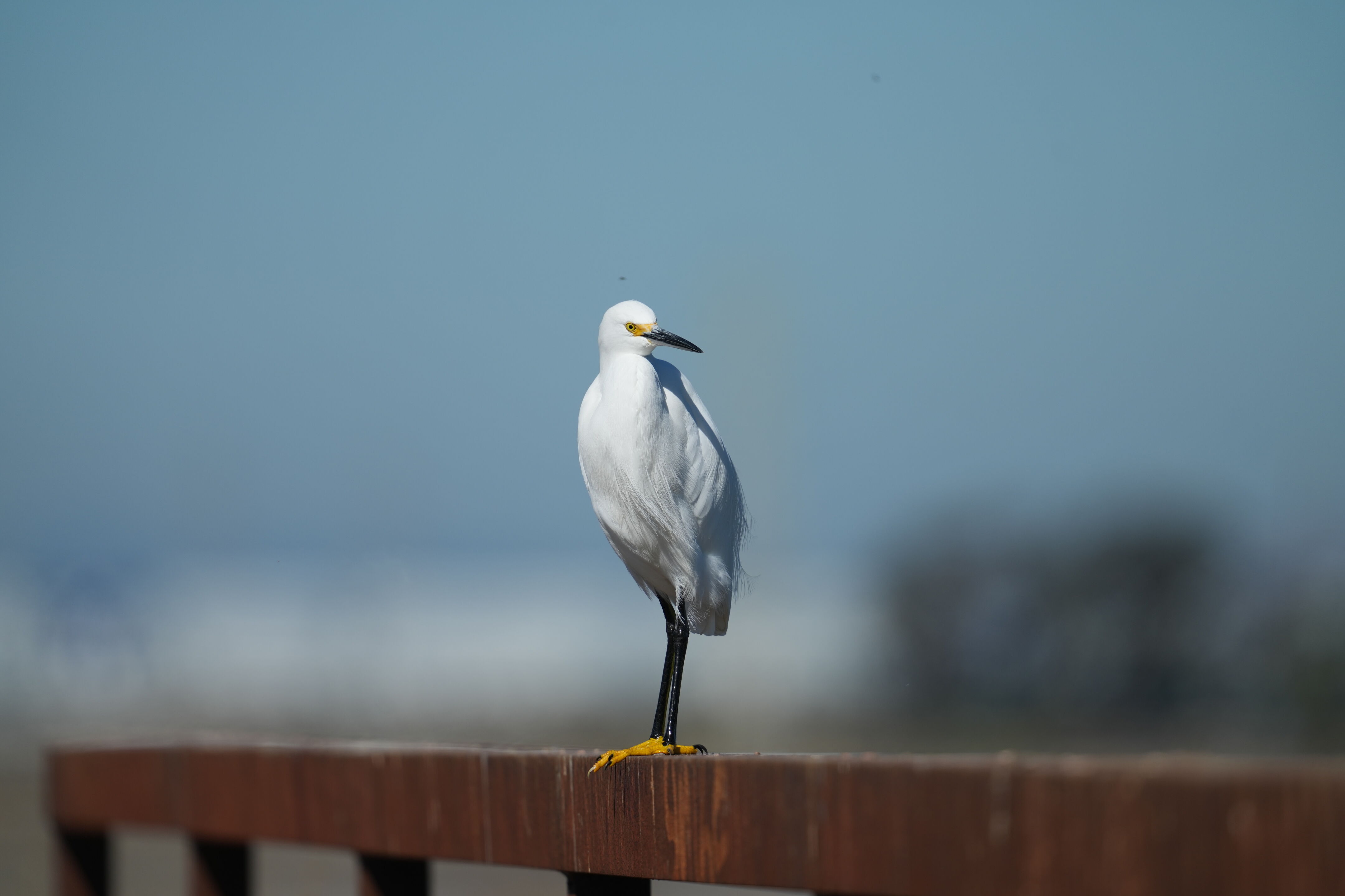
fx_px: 22415
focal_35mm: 600
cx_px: 672
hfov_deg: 3.4
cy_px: 448
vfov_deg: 2.3
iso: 200
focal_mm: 600
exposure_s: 1/2000
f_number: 5.6
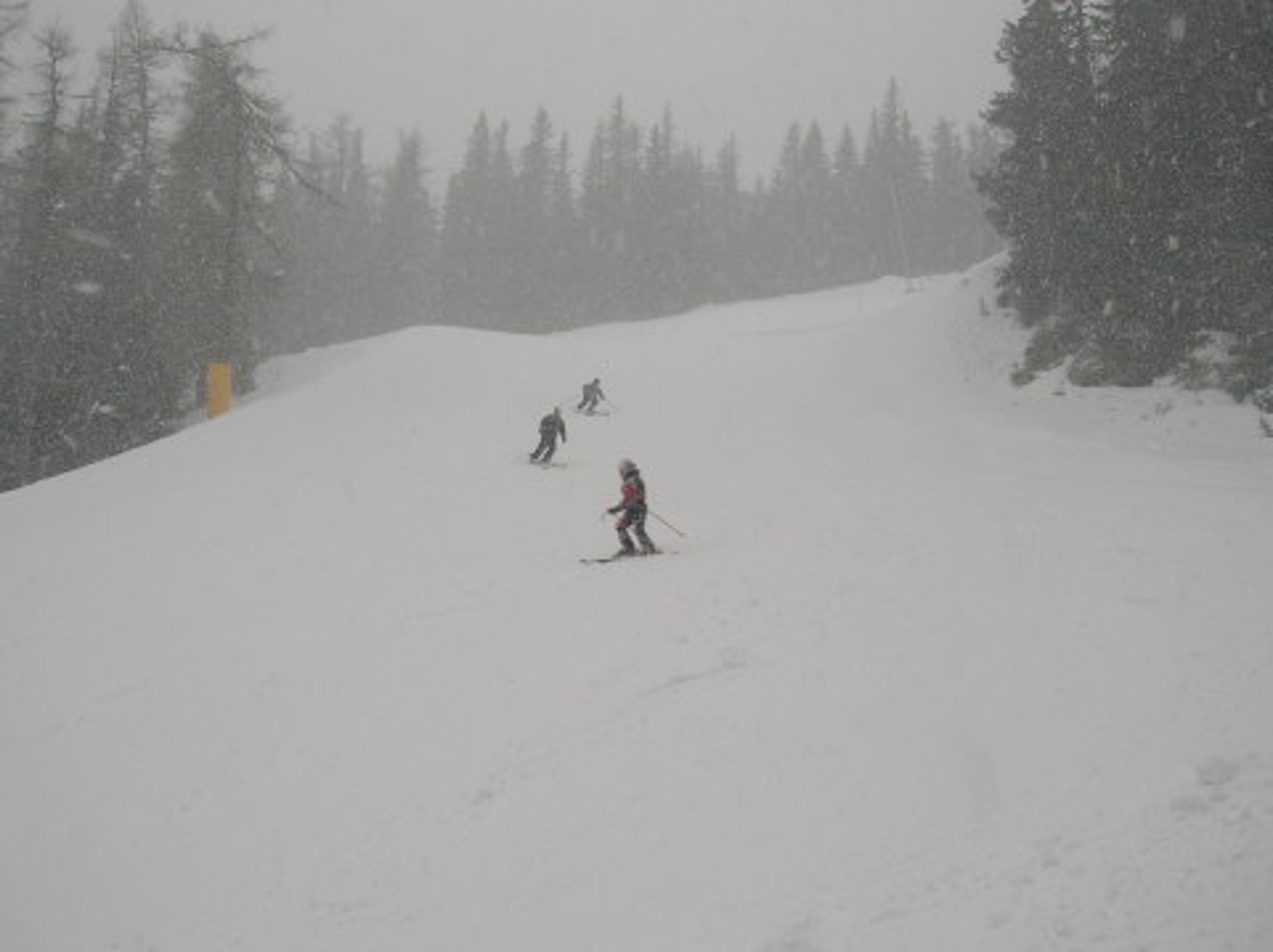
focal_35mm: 34
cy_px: 476
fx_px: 1249
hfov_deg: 54.0
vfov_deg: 41.7
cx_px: 636
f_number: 4.9
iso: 50
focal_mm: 5.7
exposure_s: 1/100
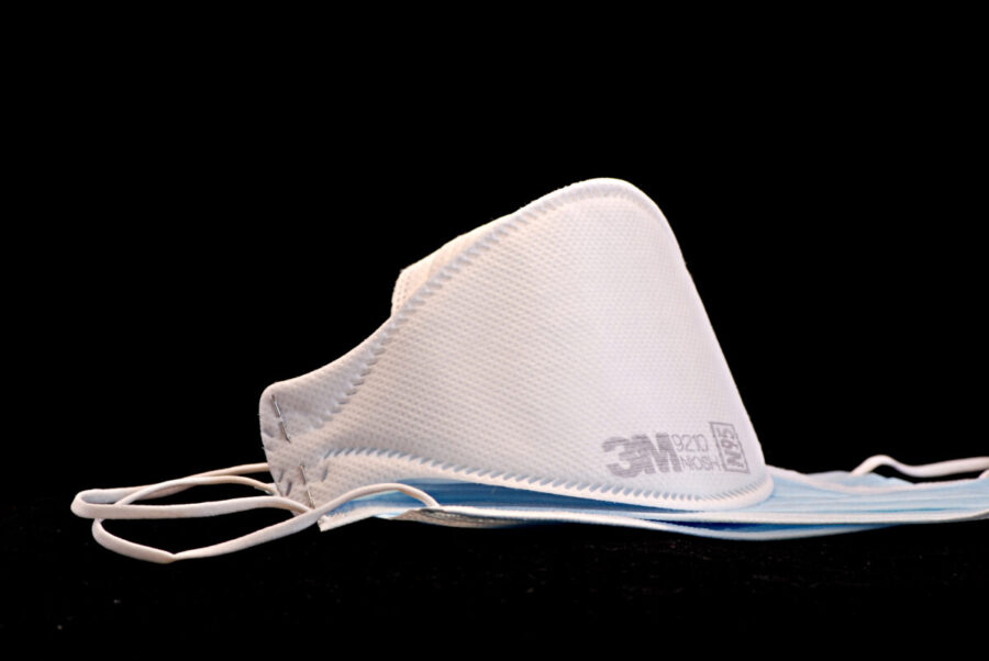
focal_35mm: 158
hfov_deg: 13.0
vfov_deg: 8.7
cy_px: 330
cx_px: 494
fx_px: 4331
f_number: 11
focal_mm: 105
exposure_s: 1/8
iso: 100
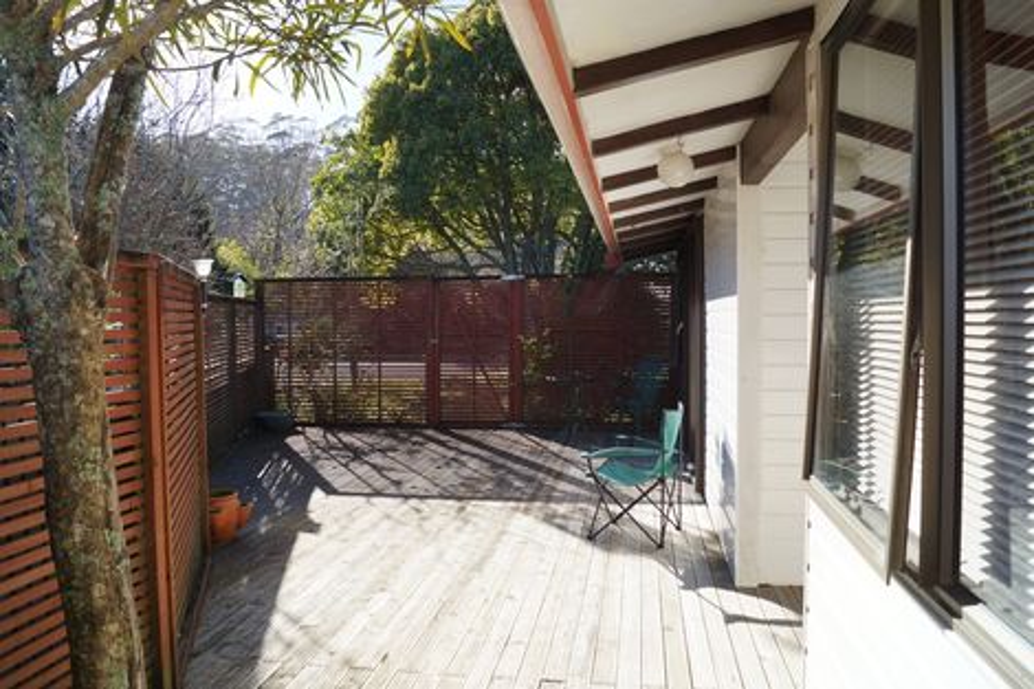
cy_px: 344
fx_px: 775
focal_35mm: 27
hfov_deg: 67.4
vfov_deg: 47.9
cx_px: 517
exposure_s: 1/200
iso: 100
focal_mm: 18
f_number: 6.3
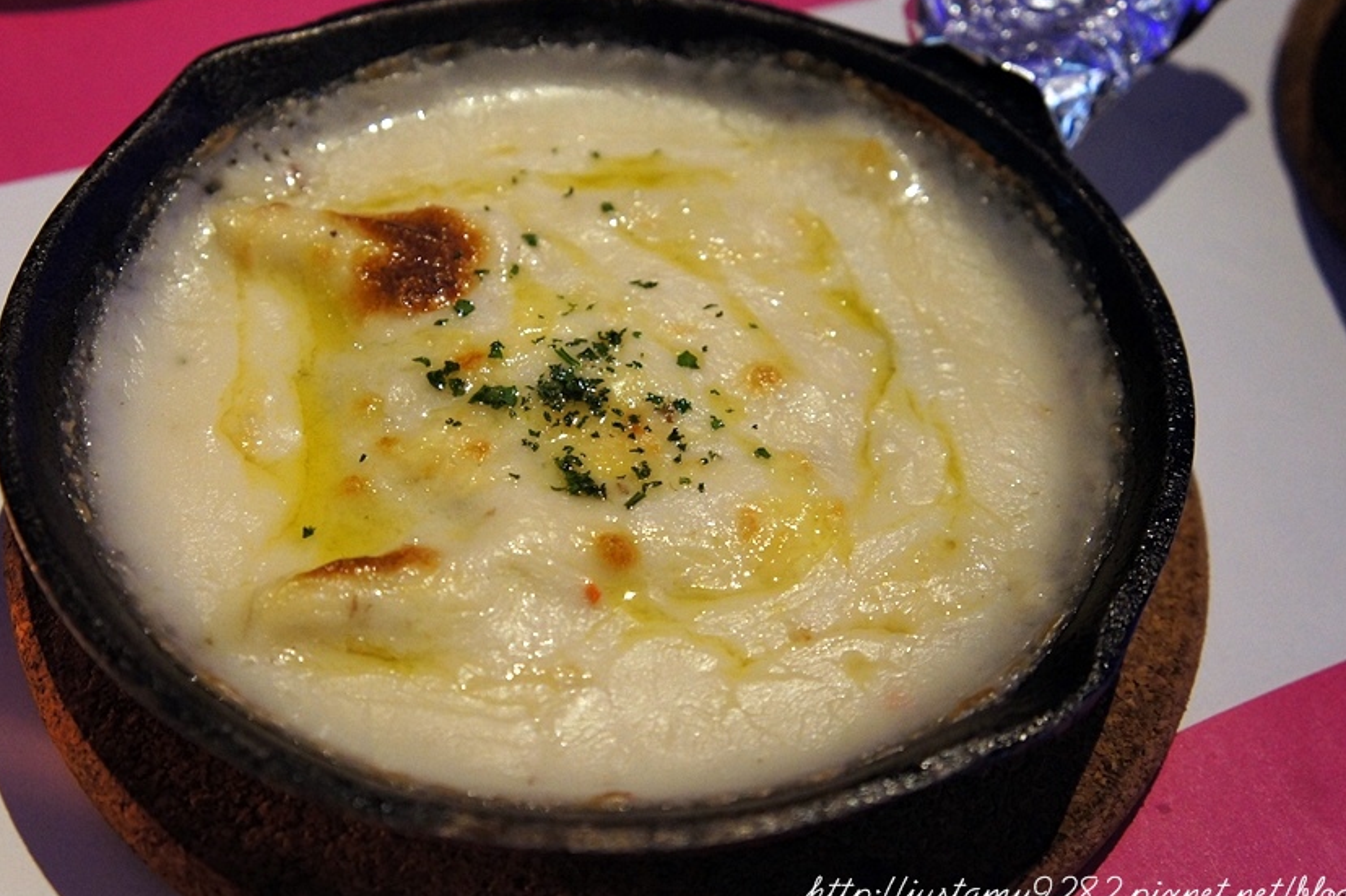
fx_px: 1889
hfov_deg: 39.2
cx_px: 640
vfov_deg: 26.7
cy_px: 450
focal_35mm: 51
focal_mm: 31
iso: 1600
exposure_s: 1/30
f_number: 4.5
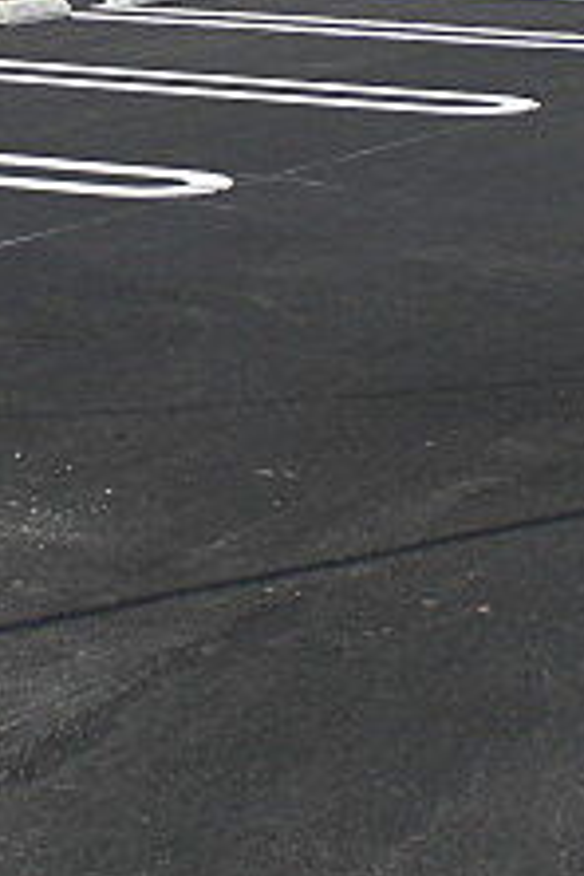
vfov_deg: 17.8
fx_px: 2774
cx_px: 237
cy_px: 170
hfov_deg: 12.0
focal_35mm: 114
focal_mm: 6.3
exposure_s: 1/400
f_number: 4.4
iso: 50
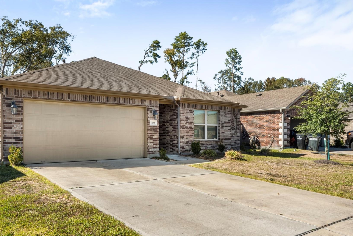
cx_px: 145
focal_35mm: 30
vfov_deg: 43.4
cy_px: 139
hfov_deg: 61.5
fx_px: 294
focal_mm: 24
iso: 800
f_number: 9
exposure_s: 1/30
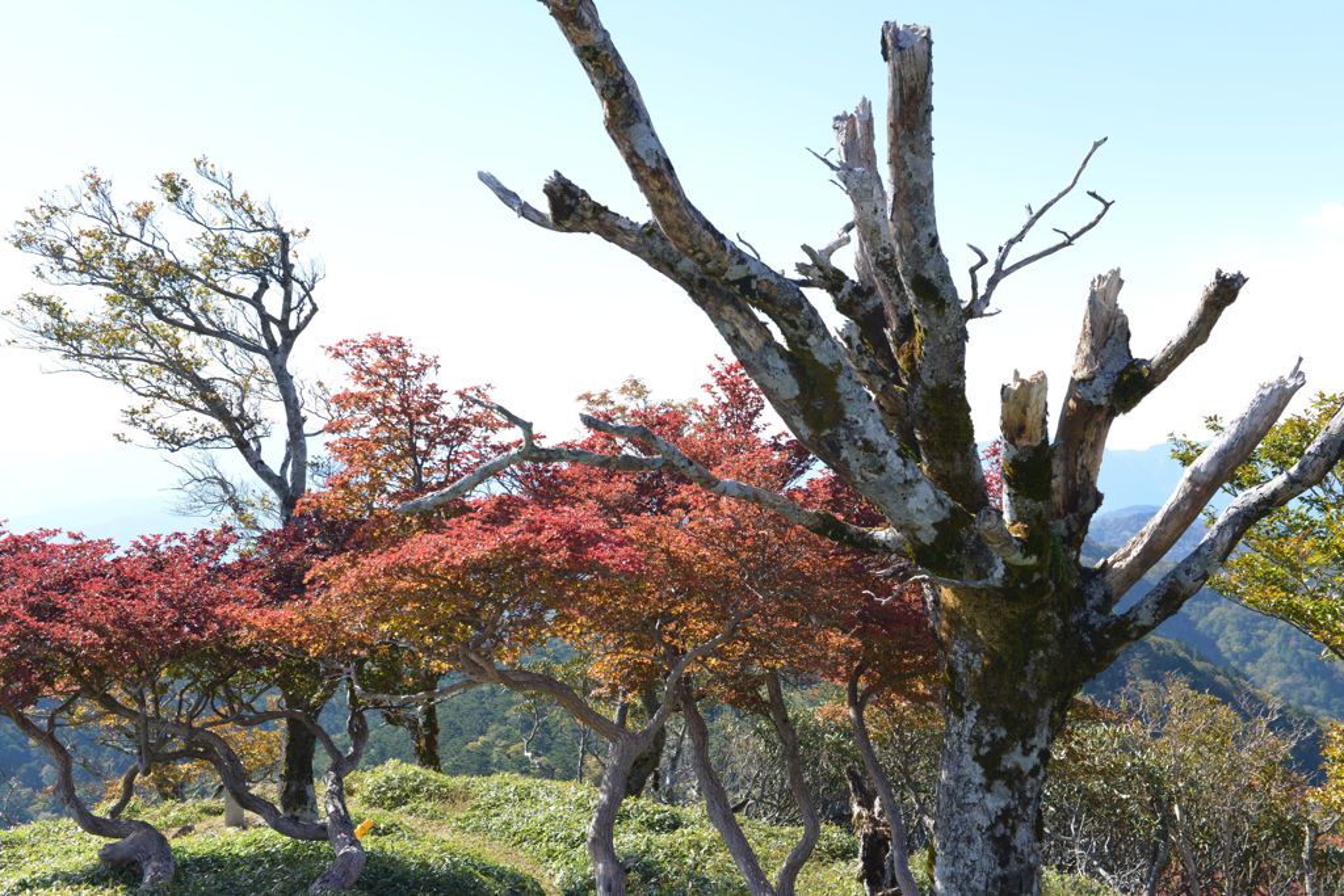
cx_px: 672
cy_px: 448
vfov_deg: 29.9
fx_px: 1680
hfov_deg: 43.6
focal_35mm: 45
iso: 200
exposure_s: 1/160
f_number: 8
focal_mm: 45
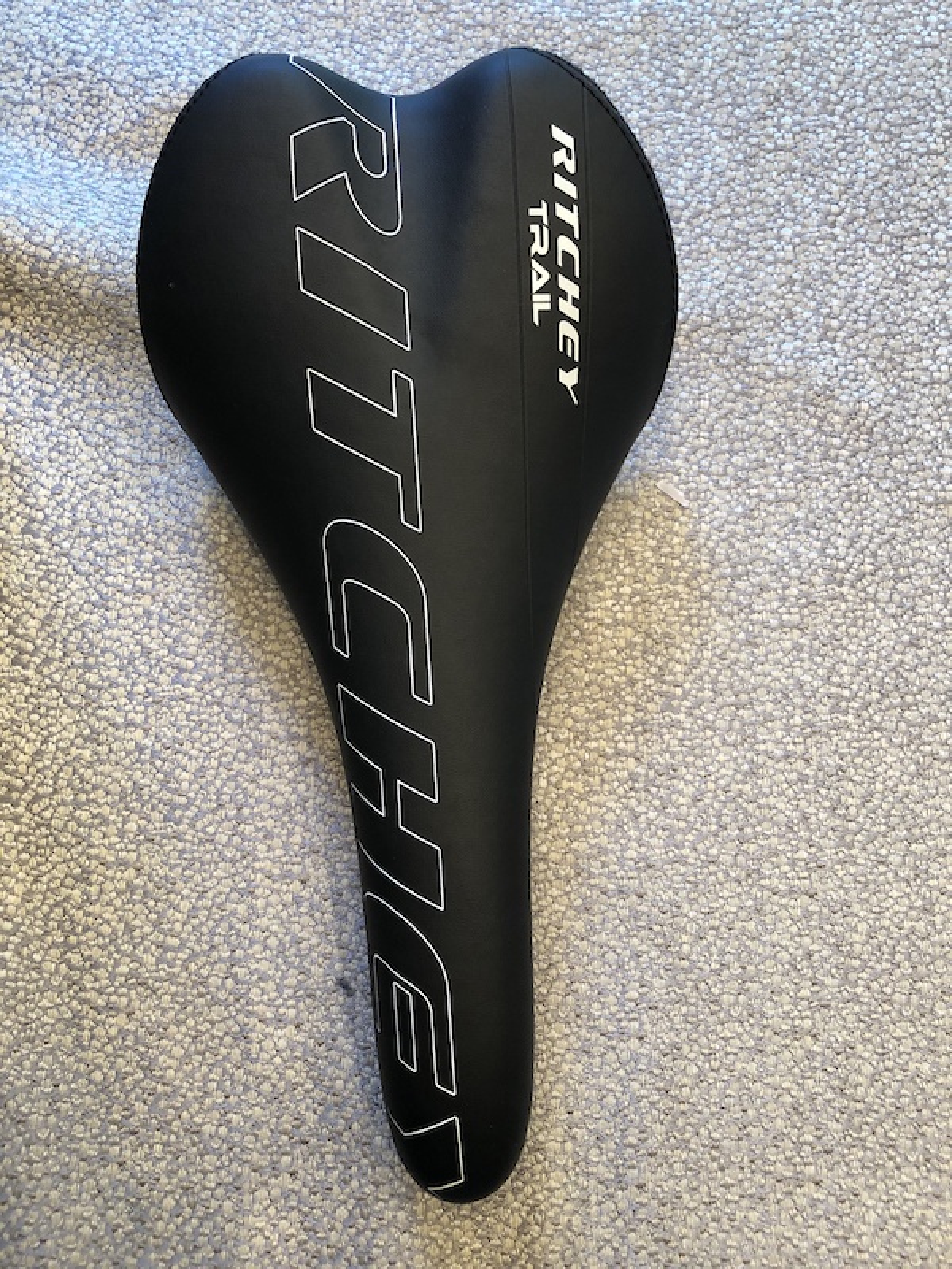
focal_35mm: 28
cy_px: 634
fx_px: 1027
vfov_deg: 63.4
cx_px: 476
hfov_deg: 49.7
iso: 50
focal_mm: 3.99
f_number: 1.8
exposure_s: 1/15
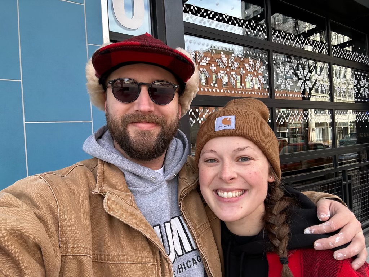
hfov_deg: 73.9
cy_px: 138
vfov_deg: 58.9
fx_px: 245
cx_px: 184
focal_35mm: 23
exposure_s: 1/121
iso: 25
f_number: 1.9
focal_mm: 2.69
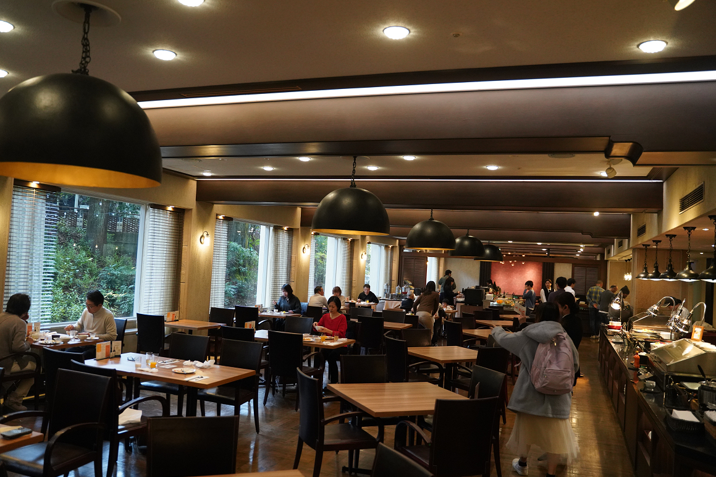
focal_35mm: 29
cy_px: 232
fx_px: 577
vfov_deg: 44.9
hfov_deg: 63.7
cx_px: 348
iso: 3200
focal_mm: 28
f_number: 2.8
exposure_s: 1/160
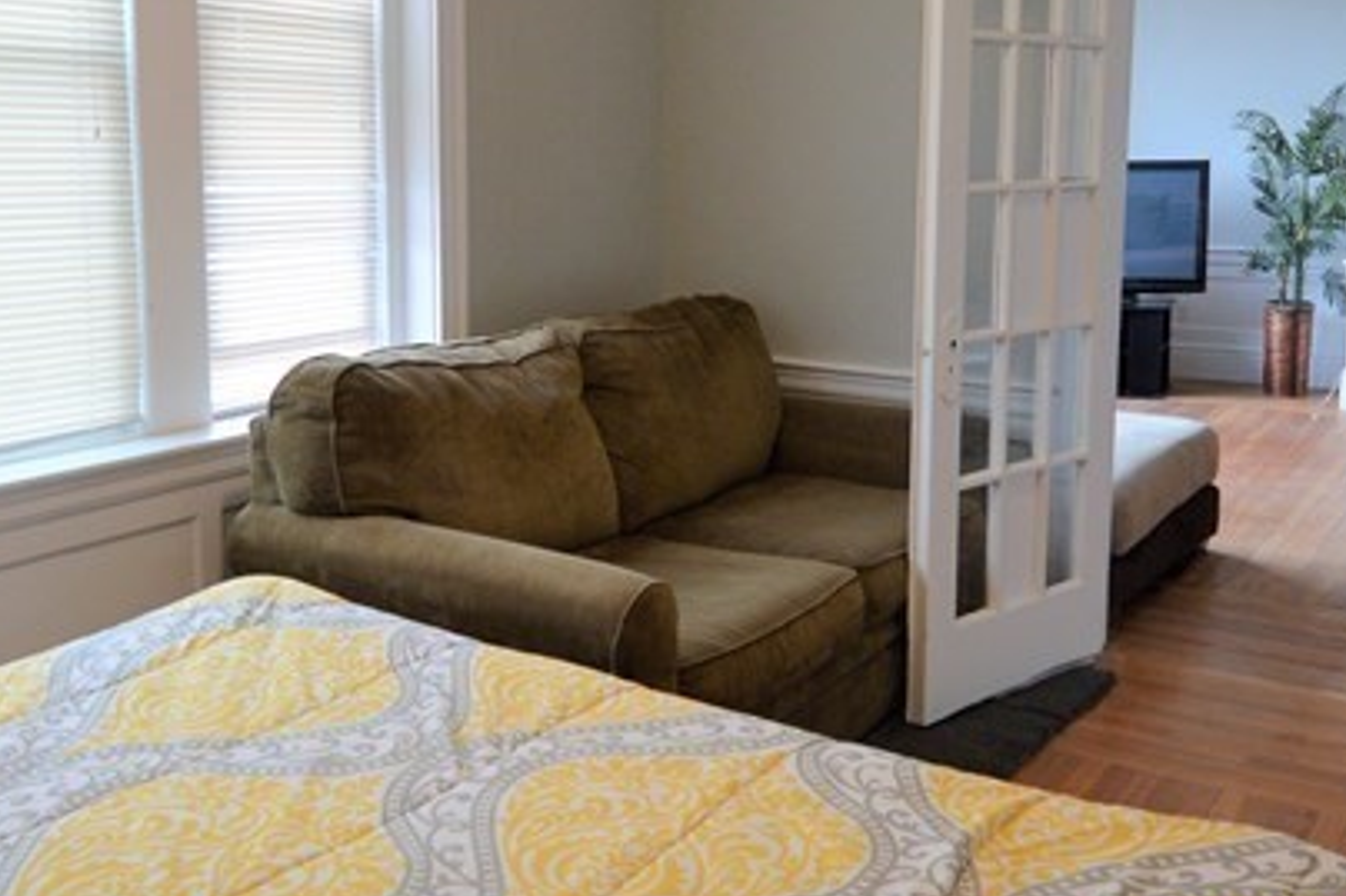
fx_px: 1420
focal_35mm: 38
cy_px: 318
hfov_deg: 50.6
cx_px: 596
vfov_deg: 34.8
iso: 400
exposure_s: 1/60
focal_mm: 10
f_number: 4
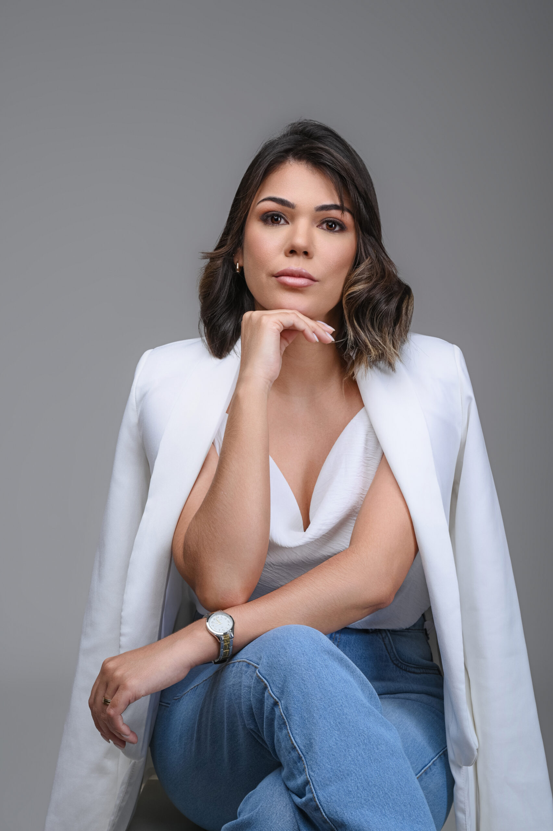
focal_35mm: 69
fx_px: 1592
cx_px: 276
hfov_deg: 19.7
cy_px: 416
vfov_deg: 29.3
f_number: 11
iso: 200
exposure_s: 1/160
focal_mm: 69
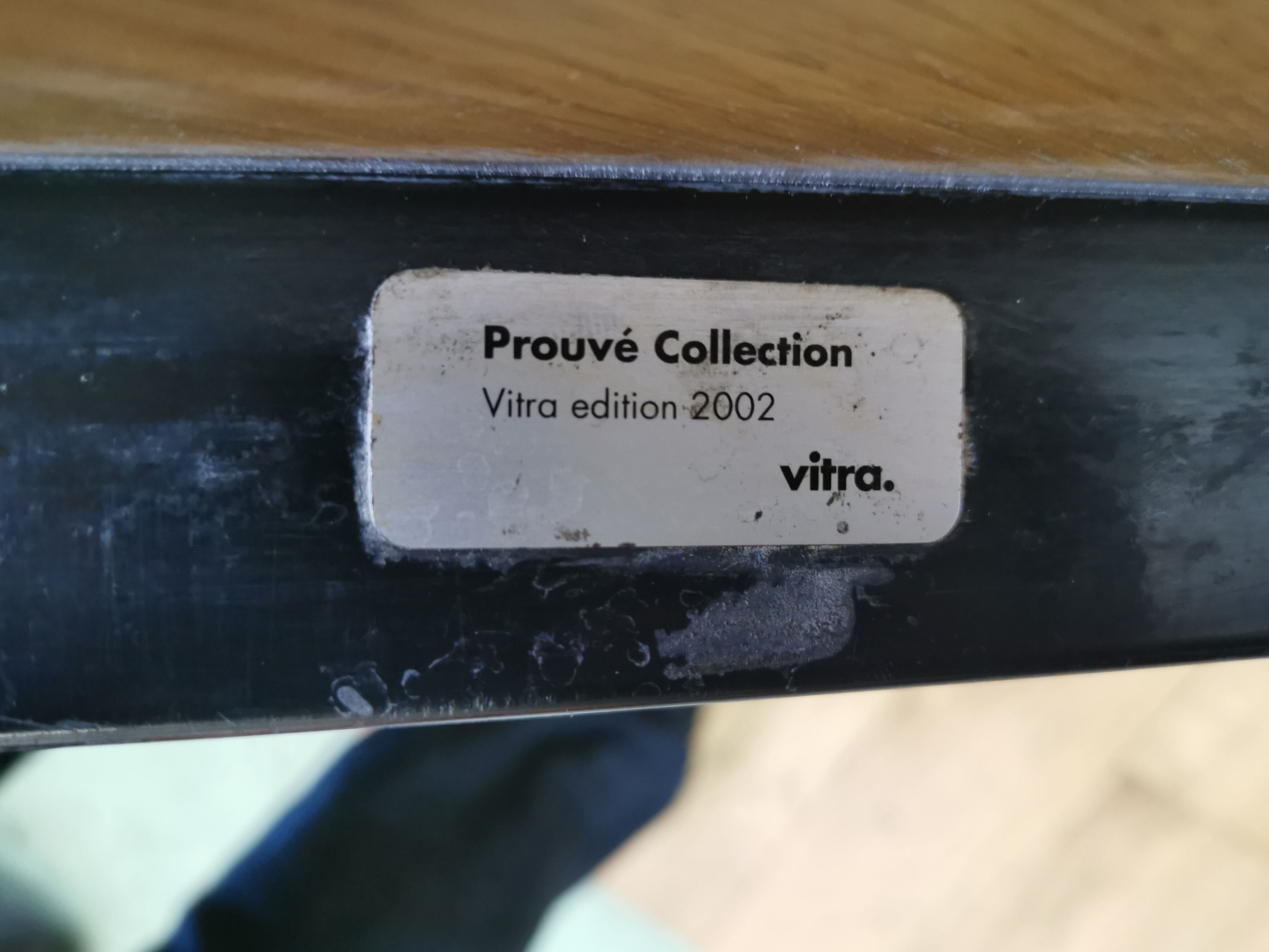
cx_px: 655
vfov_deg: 49.7
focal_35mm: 28
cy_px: 463
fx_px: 1026
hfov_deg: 63.4
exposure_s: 1/33.3
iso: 400
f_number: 1.8
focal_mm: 5.58
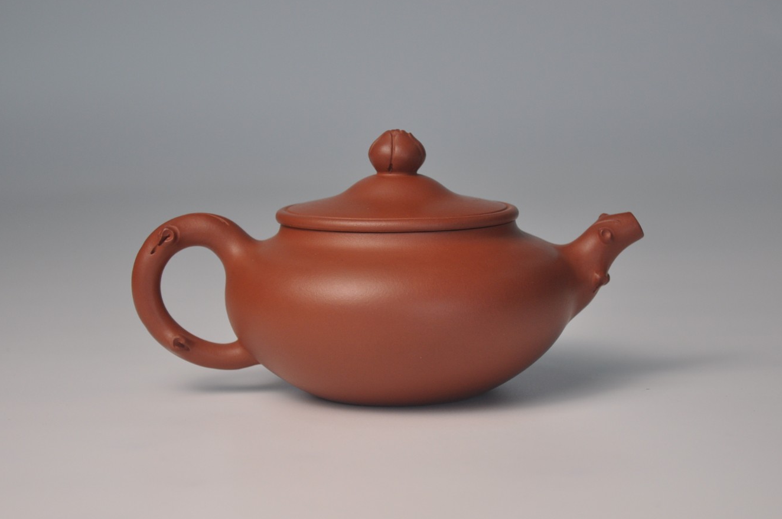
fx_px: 1887
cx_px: 385
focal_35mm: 87
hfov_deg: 23.4
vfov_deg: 15.7
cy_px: 253
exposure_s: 1/100
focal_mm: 48
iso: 400
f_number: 5
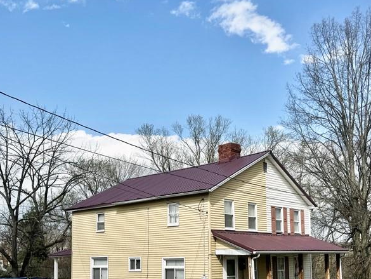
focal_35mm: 42
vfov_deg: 33.3
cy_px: 226
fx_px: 450
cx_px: 179
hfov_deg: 44.8
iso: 80
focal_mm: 6.76
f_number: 1.78
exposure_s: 1/5814
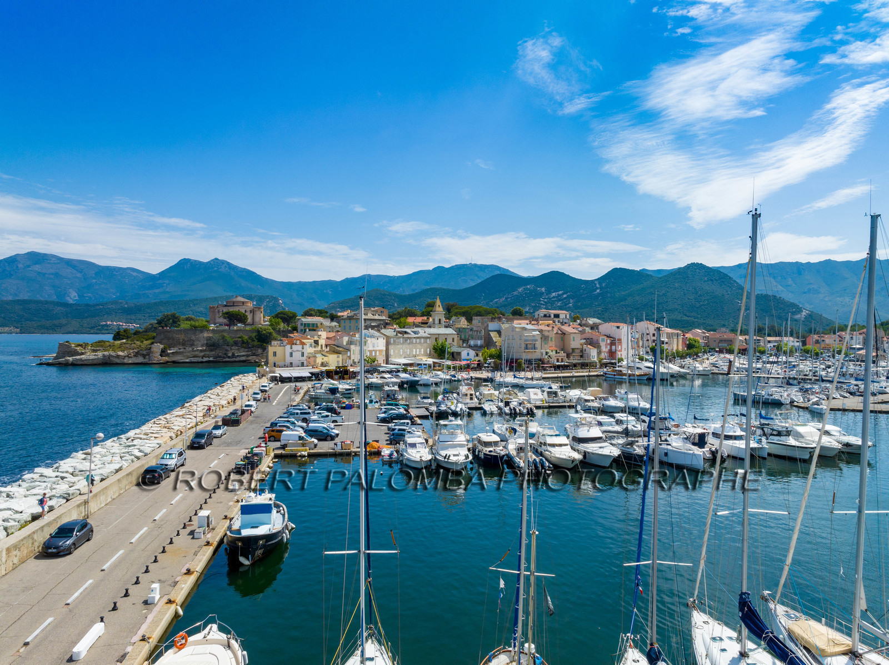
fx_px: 616
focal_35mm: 24
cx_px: 444
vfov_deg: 56.8
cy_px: 332
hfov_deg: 71.6
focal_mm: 12.3
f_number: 10
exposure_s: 1/240
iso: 100
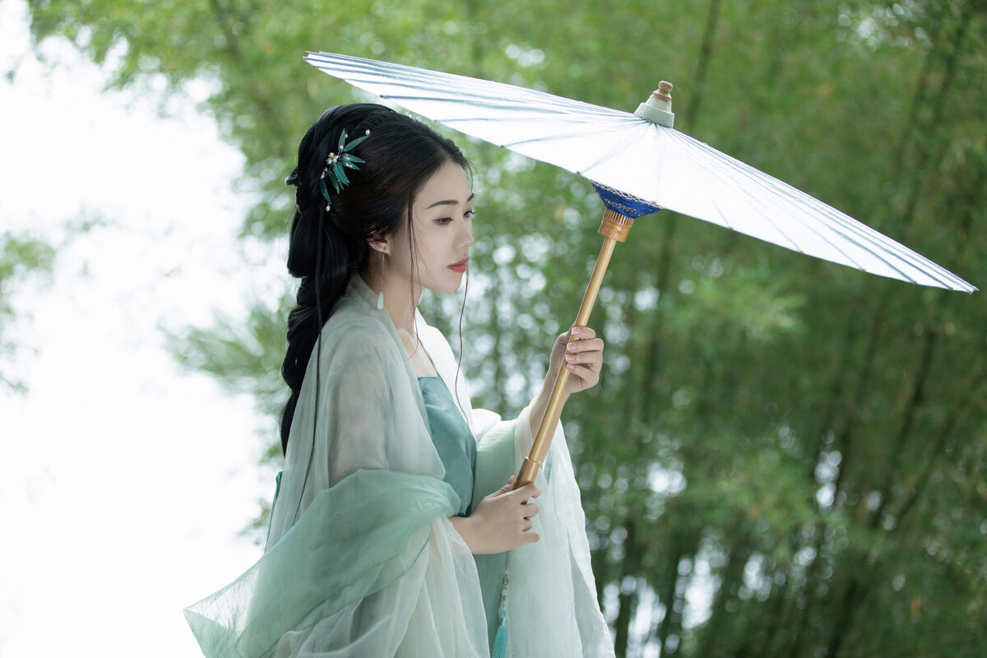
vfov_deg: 19.7
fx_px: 1892
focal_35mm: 69
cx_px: 494
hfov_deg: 29.2
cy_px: 329
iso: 200
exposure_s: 1/200
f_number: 2.8
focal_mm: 70
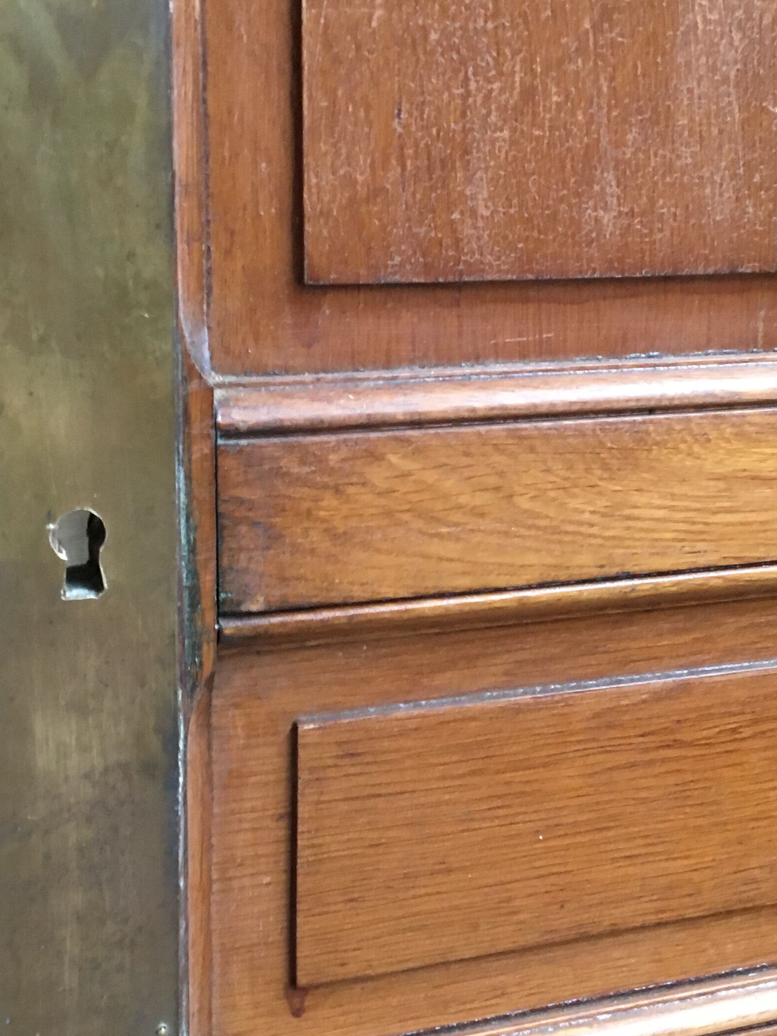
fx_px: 1676
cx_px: 443
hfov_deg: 26.1
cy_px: 590
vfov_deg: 34.3
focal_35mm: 56
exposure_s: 1/33
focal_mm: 4.15
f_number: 2.2
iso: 160
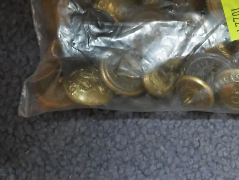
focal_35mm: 87
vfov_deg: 16.9
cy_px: 47
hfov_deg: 22.3
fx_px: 601
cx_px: 179
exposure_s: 1/60
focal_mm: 26
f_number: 5.3
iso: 2500
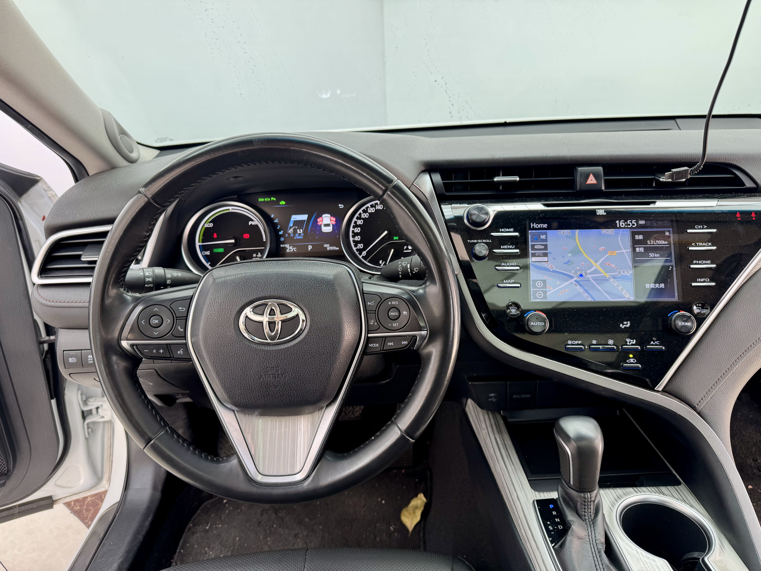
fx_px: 528
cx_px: 380
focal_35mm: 24
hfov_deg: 71.6
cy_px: 286
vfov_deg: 56.8
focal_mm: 6.76
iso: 64
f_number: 1.78
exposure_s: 1/100
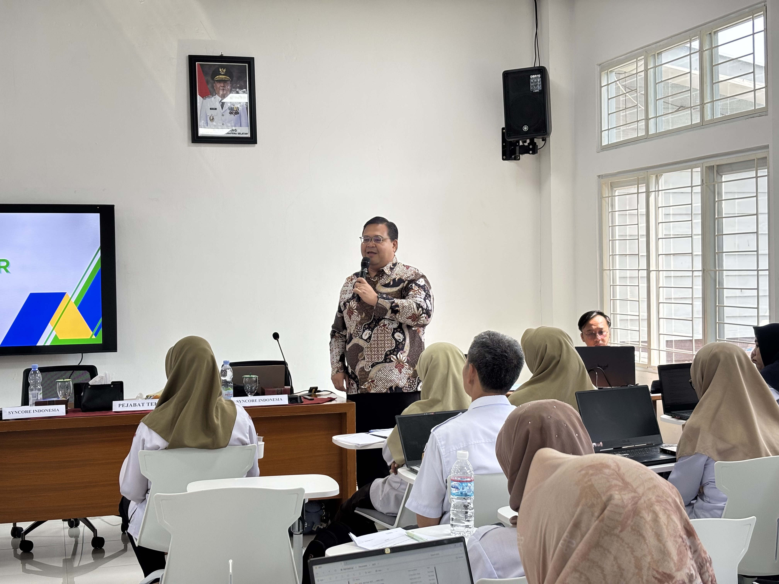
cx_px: 390
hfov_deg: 36.8
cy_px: 292
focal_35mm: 52
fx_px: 1170
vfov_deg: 28.0
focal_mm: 5.96
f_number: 1.6
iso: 50
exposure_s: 1/50
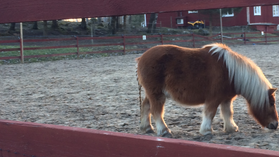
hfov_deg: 31.5
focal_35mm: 66
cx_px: 195
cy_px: 53
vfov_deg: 18.2
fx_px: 488
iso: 40
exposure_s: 1/30
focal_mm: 4.15
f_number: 2.2
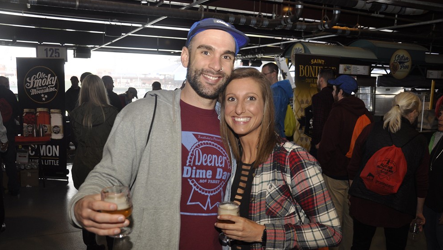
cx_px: 223
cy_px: 149
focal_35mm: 35
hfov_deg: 56.6
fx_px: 411
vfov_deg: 33.6
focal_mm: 22
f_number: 5
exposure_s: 1/60
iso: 400
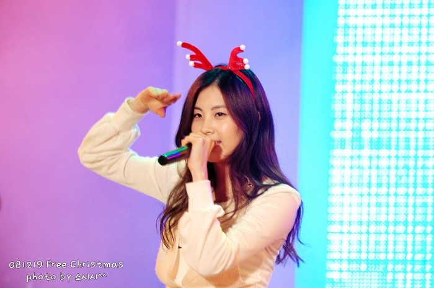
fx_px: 5419
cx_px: 217
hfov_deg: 4.6
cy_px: 144
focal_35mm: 450
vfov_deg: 3.0
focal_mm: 300
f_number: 5.6
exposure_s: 1/60
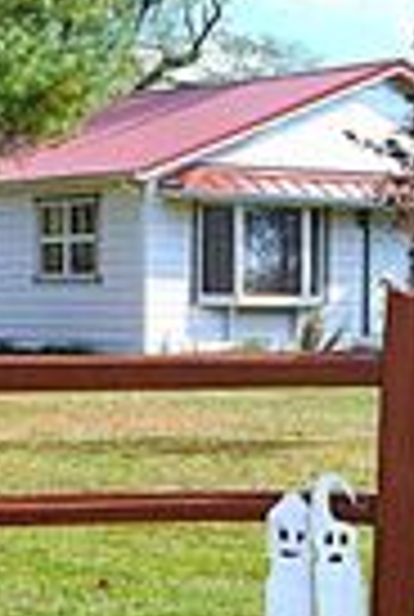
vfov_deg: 17.0
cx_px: 585
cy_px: 319
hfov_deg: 11.1
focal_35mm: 120
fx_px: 2059
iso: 200
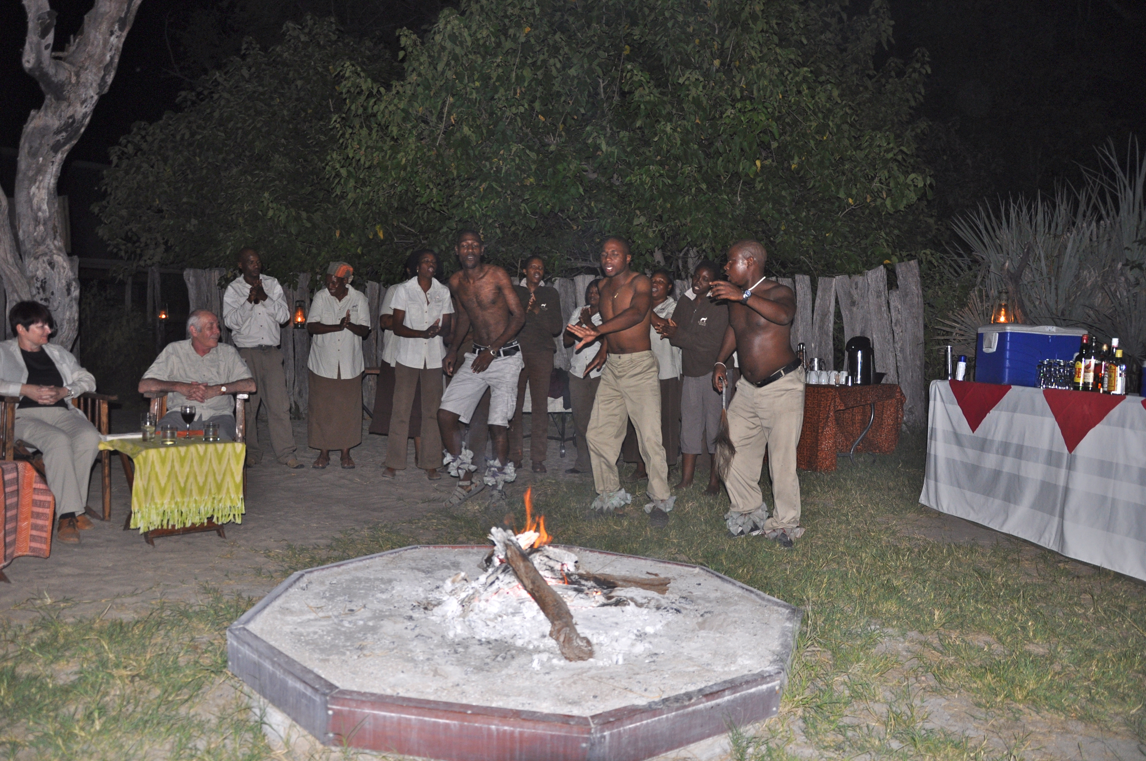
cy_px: 380
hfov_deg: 67.4
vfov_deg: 47.8
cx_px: 573
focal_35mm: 27
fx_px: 858
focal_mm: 18
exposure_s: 1/60
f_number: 3.5
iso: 400
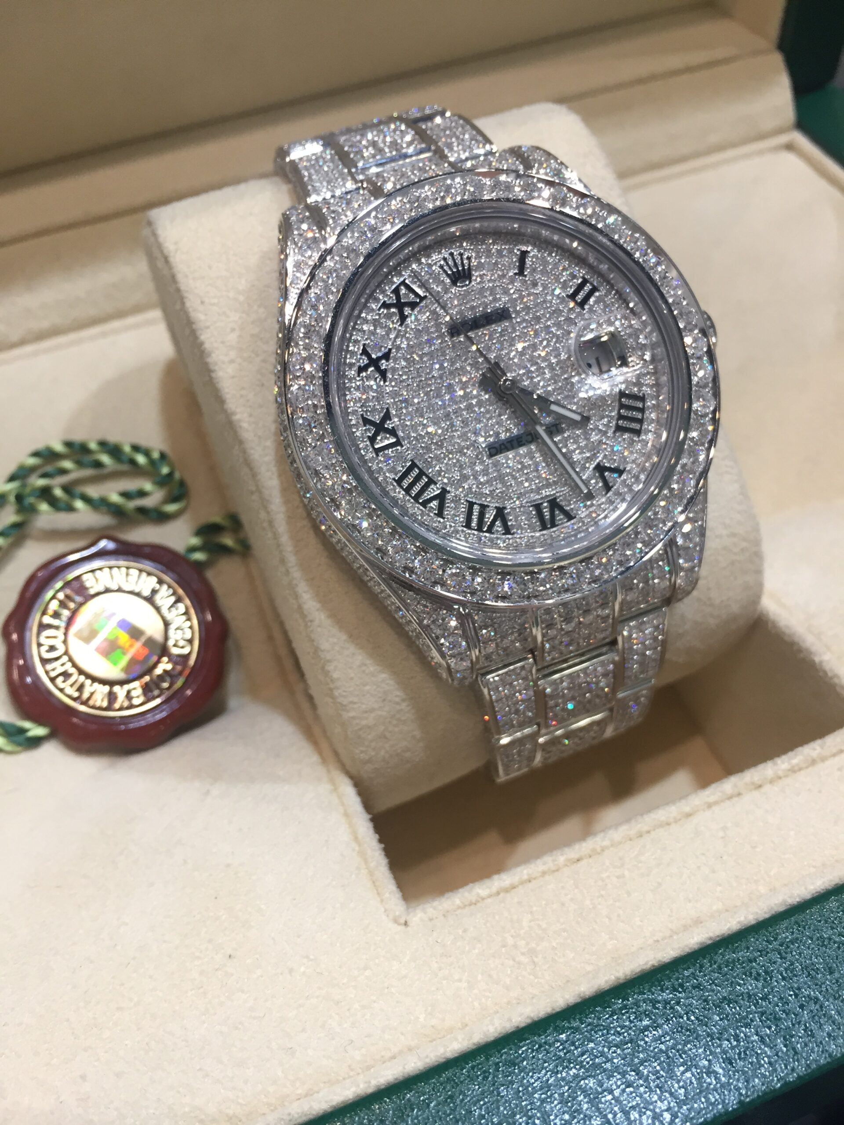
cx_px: 422
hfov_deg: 48.2
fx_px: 943
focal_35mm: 29
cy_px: 562
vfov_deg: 61.7
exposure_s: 1/33
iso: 40
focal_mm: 4.15
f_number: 2.2
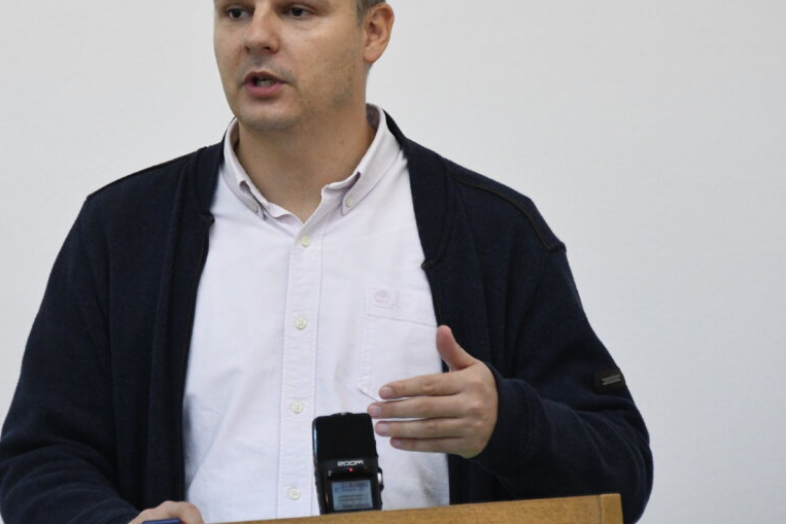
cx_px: 285
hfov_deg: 4.5
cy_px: 182
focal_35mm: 463
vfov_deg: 3.0
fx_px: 10110
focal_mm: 230
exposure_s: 1/320
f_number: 5.6
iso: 4000
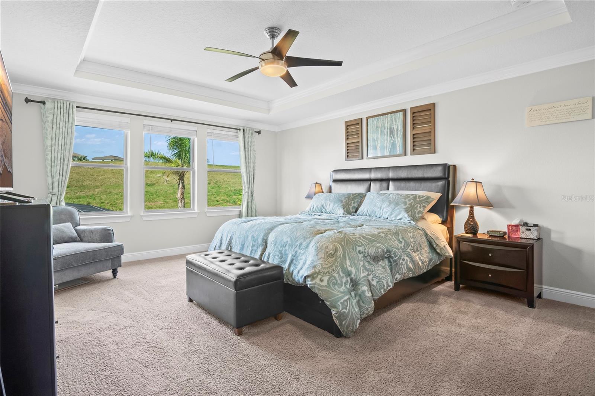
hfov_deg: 95.0
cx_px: 298
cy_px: 198
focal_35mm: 16
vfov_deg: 72.0
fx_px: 273
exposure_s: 1.3
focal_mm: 11
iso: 200
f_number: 8
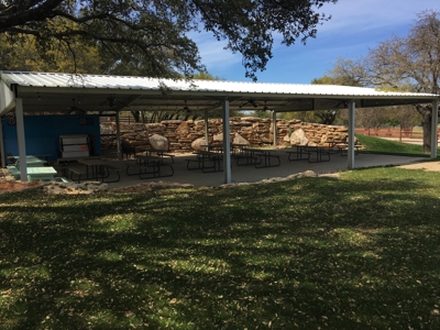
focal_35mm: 29
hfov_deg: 61.7
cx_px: 220
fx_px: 369
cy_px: 165
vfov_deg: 48.2
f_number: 2.2
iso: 25
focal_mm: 4.15
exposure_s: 1/986
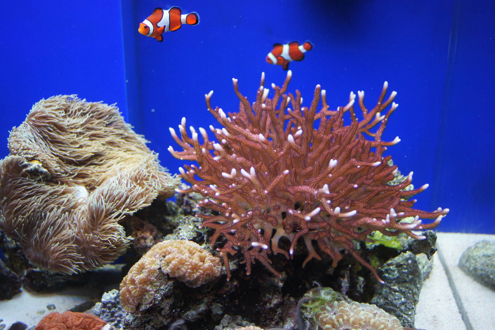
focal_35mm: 45
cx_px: 248
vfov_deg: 29.9
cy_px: 165
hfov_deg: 43.6
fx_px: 619
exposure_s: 1/125
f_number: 2.8
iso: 500
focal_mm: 30
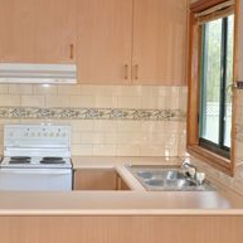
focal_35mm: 87
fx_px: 691
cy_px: 113
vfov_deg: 19.9
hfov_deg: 19.9
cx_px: 116
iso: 800
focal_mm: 28
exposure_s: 1/60
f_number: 4
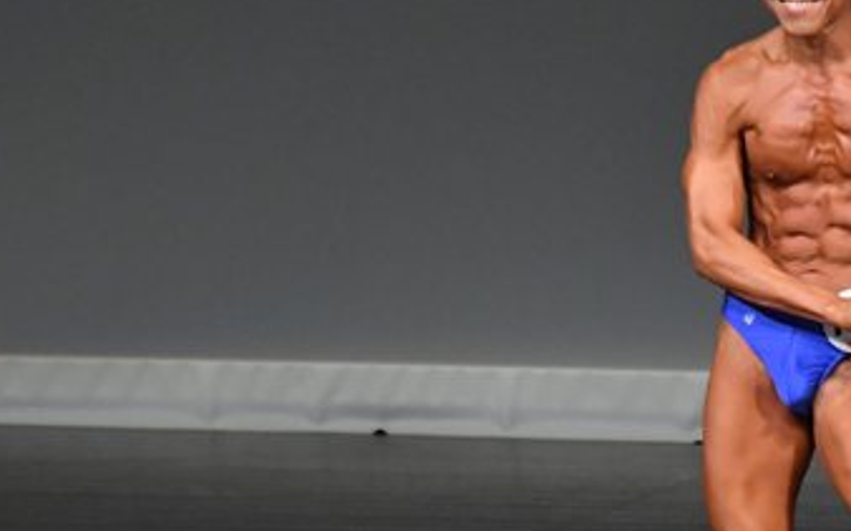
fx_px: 18687
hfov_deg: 2.6
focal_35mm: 806
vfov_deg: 1.6
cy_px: 330
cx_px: 822
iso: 4000
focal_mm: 230
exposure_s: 1/400
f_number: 5.6
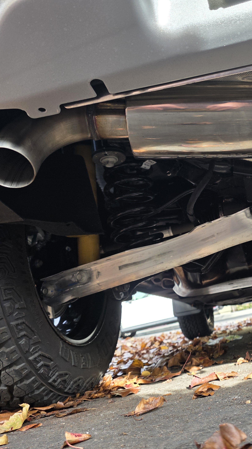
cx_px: 217
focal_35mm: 34
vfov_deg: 58.0
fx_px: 404
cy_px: 221
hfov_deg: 33.2
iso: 80
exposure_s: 1/180
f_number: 1.7
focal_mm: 6.3
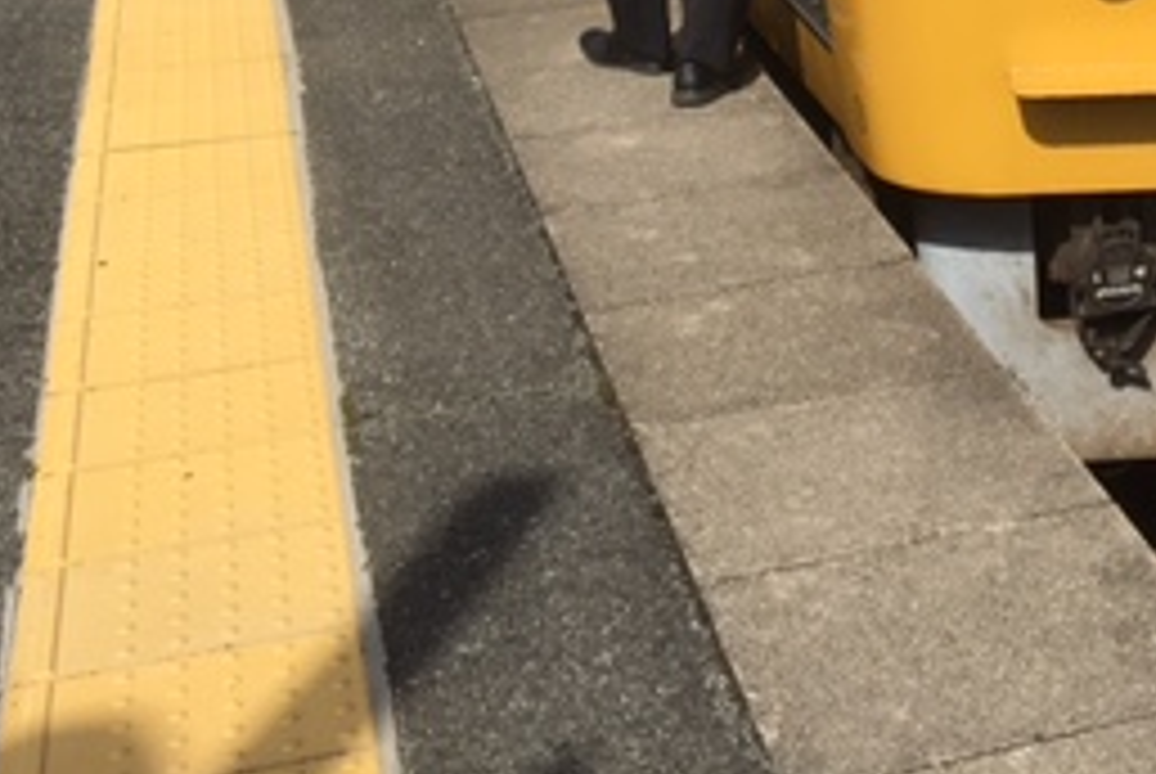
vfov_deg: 16.9
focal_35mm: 75
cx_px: 1169
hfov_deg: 25.6
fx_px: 2411
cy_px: -297
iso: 25
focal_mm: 4.15
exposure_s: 1/1876
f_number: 2.2
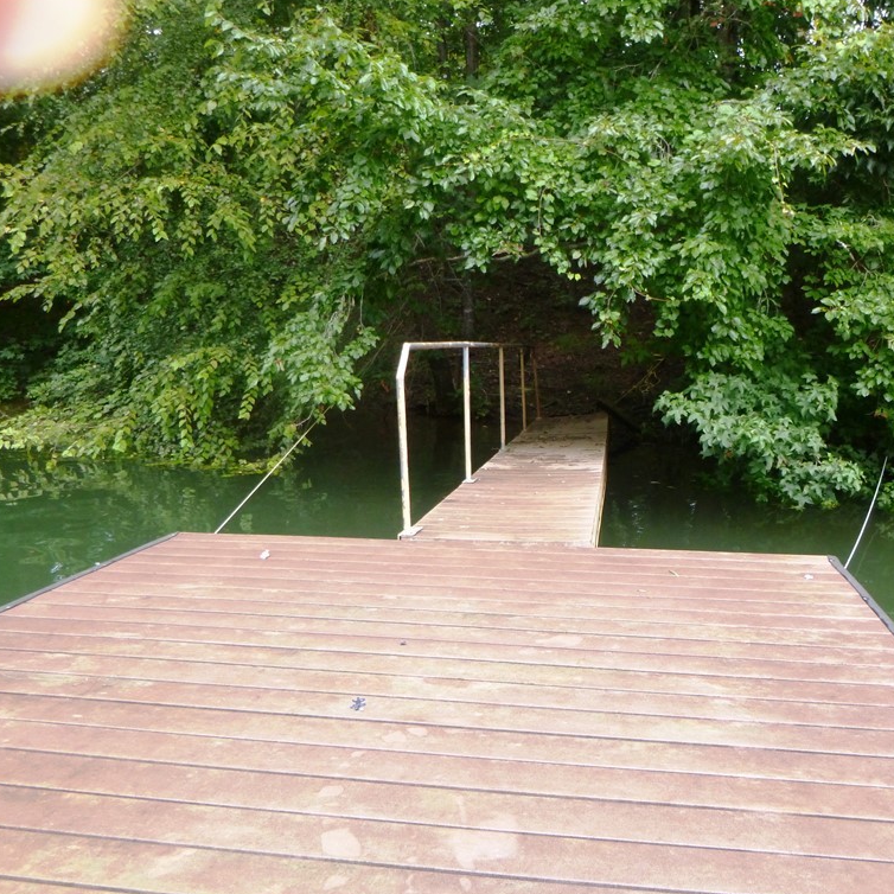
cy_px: 447
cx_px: 537
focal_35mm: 30
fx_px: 877
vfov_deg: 54.0
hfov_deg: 53.7
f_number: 3.9
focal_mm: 4.5
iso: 200
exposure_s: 1/60
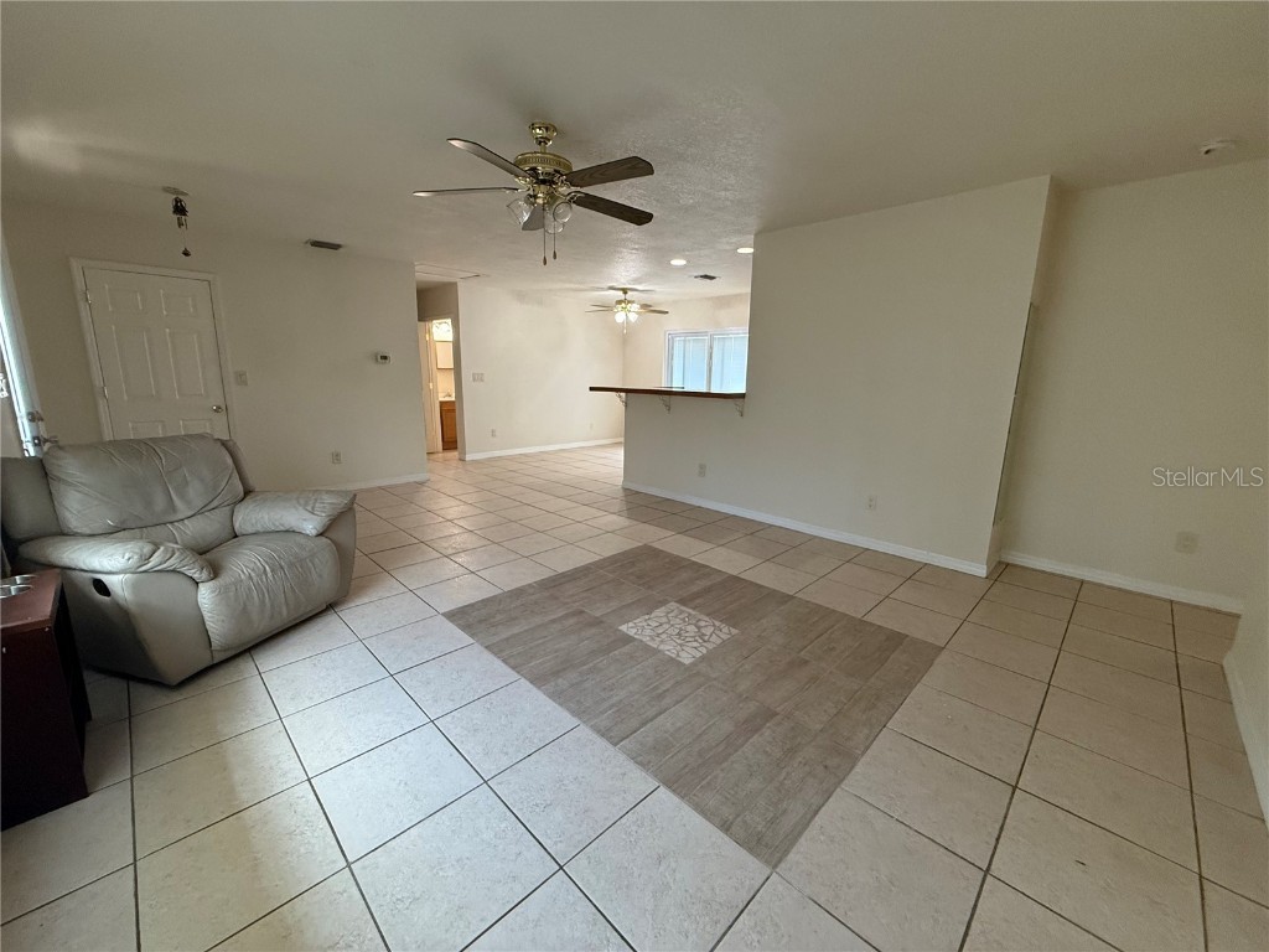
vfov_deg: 85.7
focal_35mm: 14
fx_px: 513
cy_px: 476
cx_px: 634
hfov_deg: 102.1
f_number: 2.2
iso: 400
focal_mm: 2.22
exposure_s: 1/120
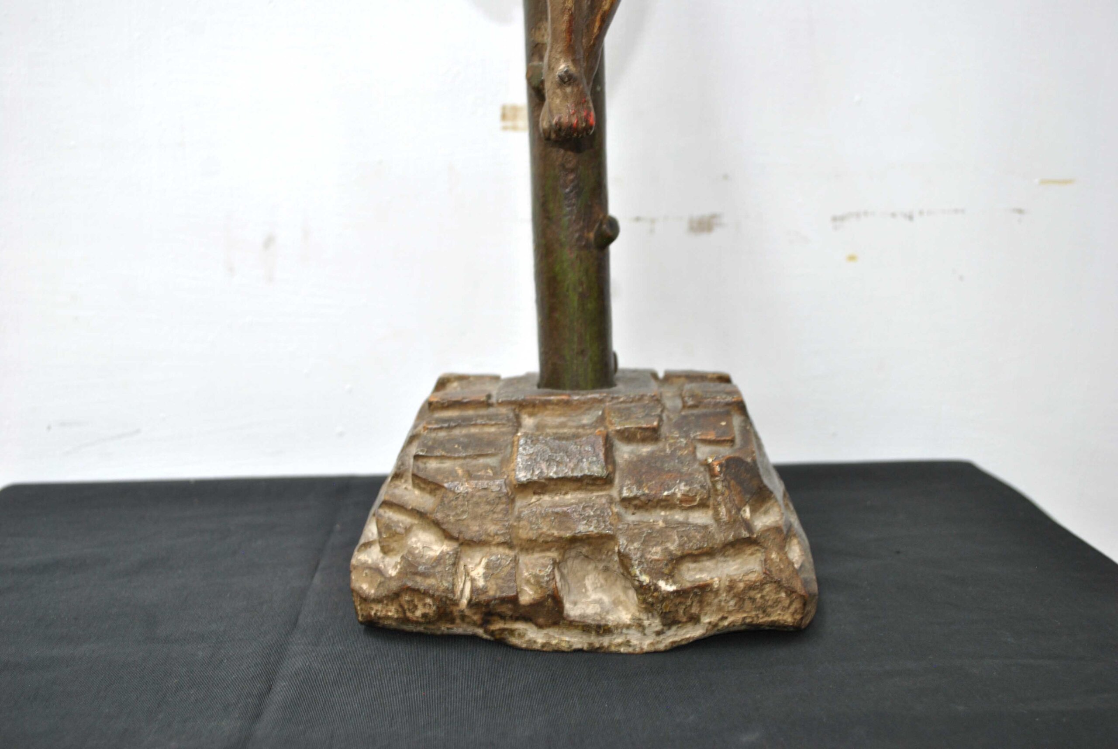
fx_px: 1213
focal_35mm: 39
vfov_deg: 34.3
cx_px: 559
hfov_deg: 49.5
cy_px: 374
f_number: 4.2
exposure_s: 1/8
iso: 200
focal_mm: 26
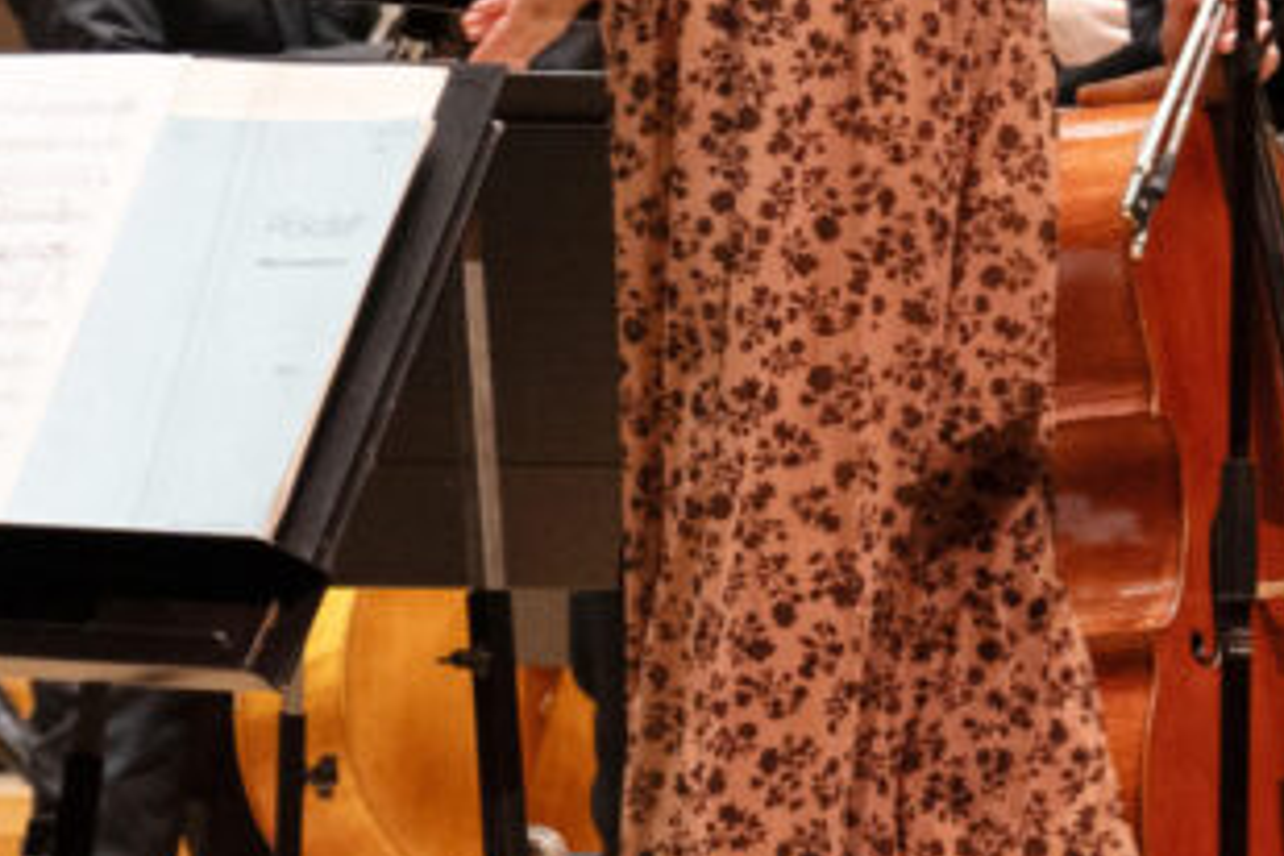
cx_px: 1309
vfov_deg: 3.2
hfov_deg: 4.7
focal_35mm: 435
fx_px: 15514
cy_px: 166
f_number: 4
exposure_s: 1/200
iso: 2500
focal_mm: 105
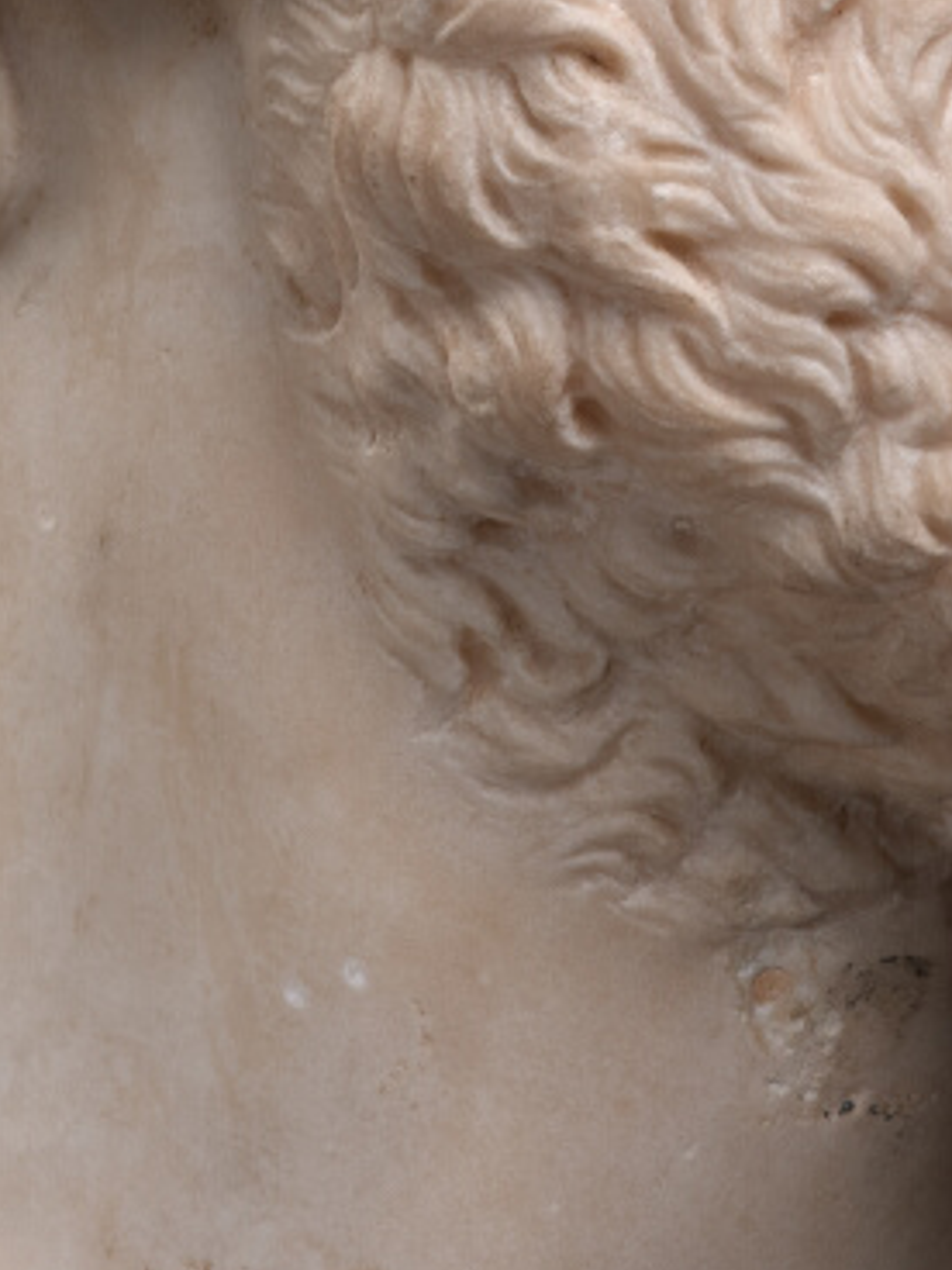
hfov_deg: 6.5
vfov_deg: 8.6
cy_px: 26
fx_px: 8361
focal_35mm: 228
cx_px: 693
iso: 100
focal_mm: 80
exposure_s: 1/125
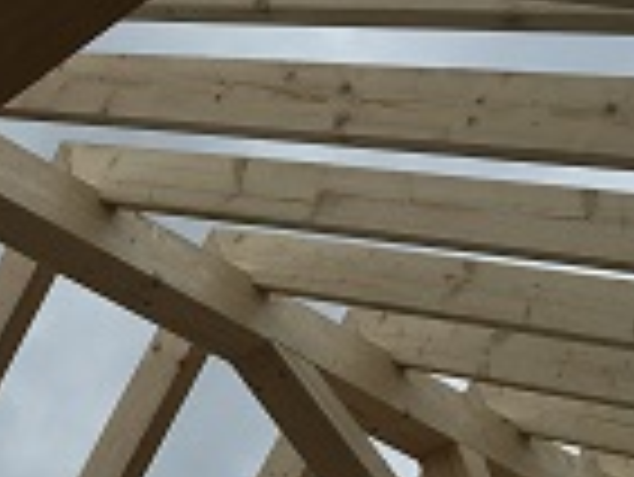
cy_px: 310
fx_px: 2255
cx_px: -391
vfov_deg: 12.1
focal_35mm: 123
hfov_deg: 14.6
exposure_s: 1/986
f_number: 2.2
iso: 25
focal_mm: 4.15
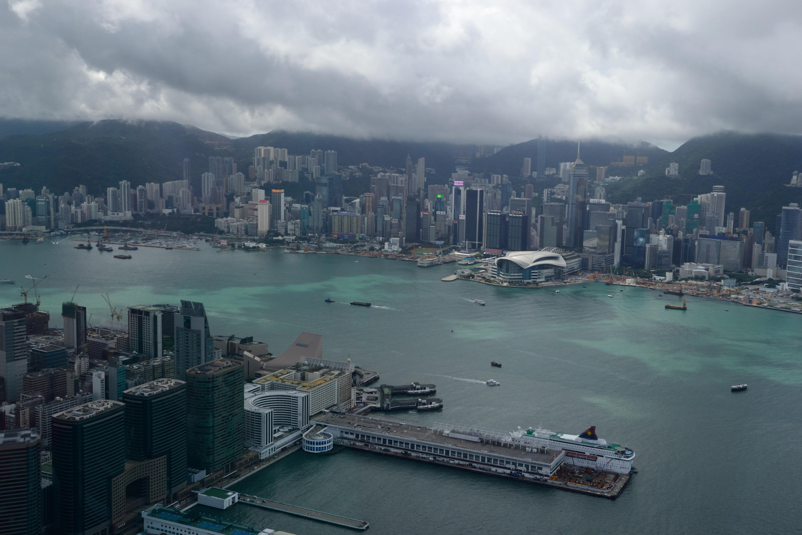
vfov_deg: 31.9
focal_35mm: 42
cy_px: 268
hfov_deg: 46.4
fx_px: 936
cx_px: 401
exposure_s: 1/200
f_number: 10
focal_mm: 28
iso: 400
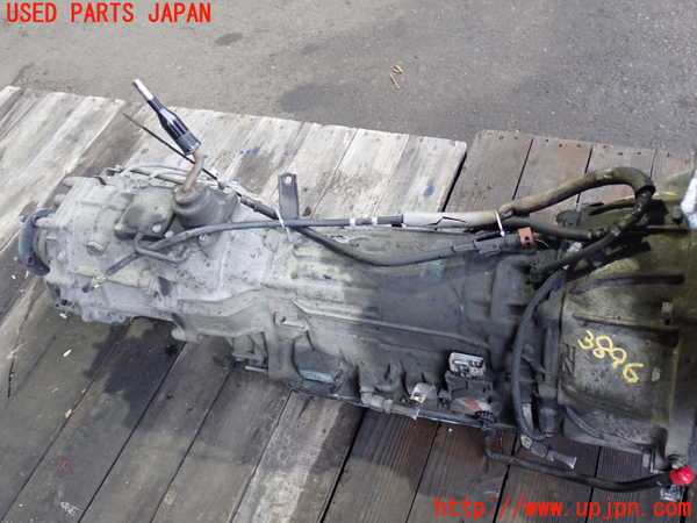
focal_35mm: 41
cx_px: 348
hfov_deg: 45.8
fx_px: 826
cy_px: 262
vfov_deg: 35.1
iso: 800
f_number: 2.8
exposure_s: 1/40
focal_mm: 7.31
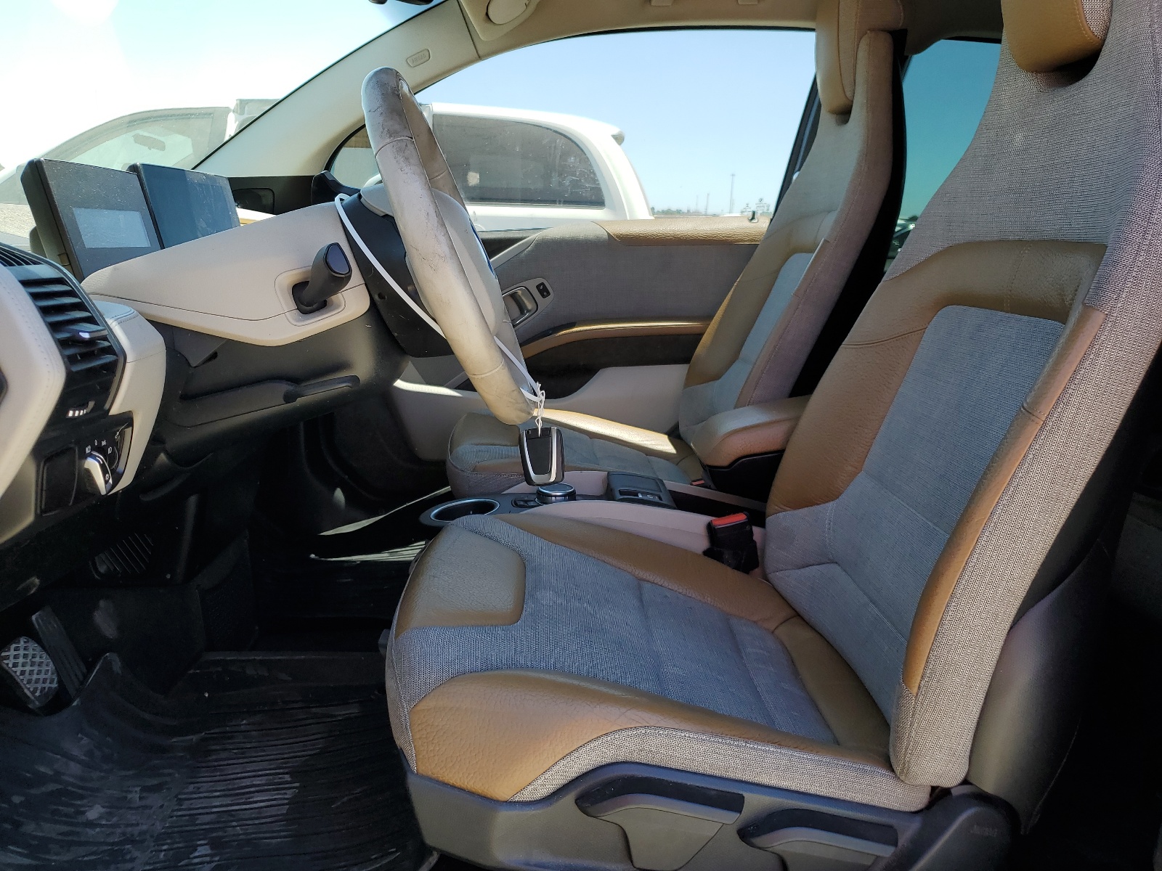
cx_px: 581
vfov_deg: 53.1
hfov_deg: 67.3
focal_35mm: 26
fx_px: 873
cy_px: 436
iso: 50
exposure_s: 1/556
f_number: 1.5
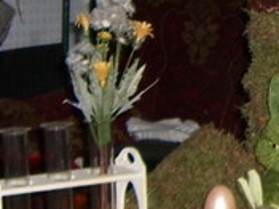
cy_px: -38
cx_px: 451
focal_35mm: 174
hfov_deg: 10.8
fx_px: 1401
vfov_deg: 8.4
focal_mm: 6.2
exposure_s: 1/60
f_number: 2.7
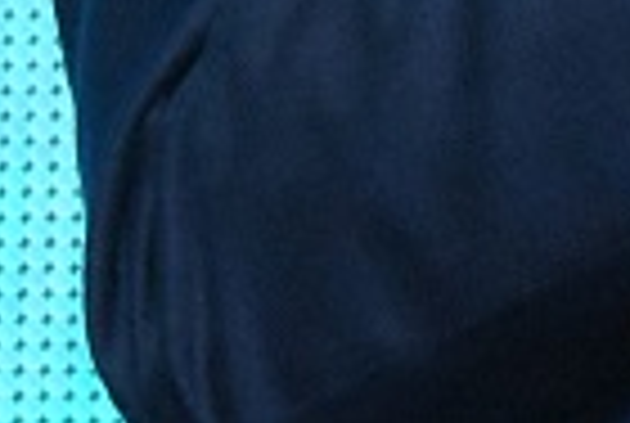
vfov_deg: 0.9
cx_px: 1264
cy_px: -1055
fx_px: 26964
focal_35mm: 1538
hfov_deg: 1.3
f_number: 9
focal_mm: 145
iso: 6400
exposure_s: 1/200
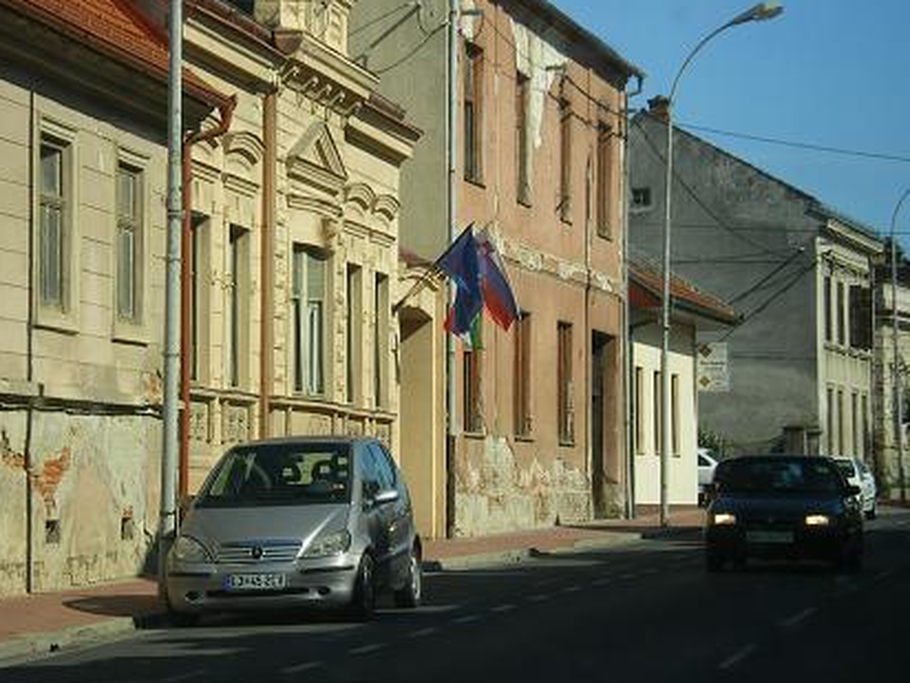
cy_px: 285
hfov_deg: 15.5
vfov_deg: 11.7
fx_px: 3339
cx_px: 362
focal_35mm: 127
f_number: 7.8
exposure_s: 1/160
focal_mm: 16.3
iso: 64
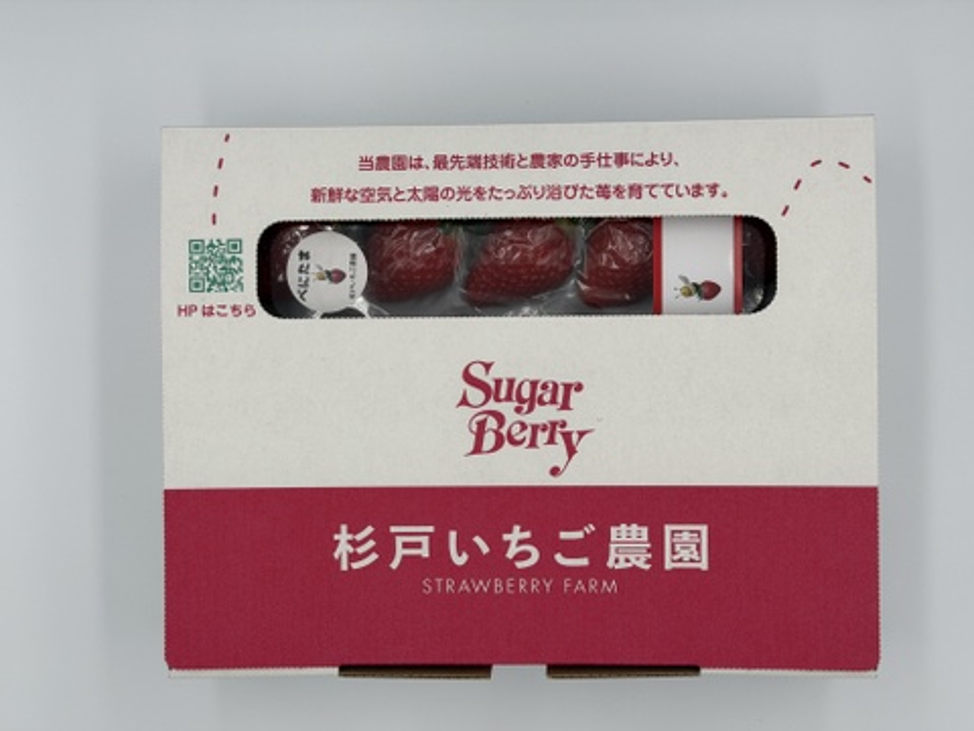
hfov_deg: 39.7
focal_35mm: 48
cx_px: 487
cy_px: 366
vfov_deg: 30.3
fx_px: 1351
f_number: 1.78
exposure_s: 1/1307
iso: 64
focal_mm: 6.76
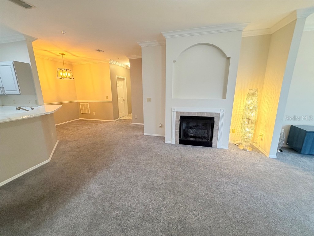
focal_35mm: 14
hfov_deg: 102.1
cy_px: 118
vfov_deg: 85.7
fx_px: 127
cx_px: 157
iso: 250
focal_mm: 2.22
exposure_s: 1/60
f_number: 2.2
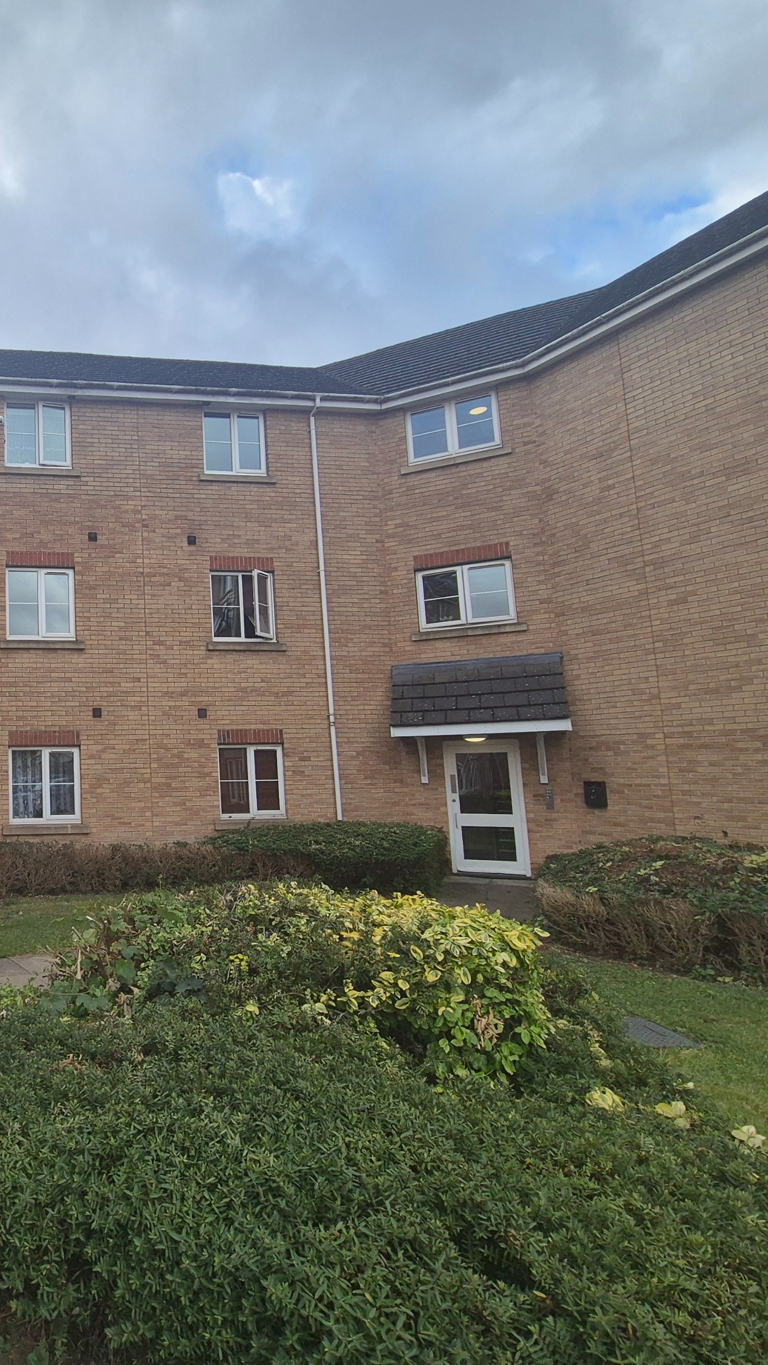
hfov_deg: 48.6
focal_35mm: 19
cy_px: 685
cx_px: 10
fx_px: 688
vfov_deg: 89.6
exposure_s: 1/1228
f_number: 2.2
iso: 50
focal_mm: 2.2
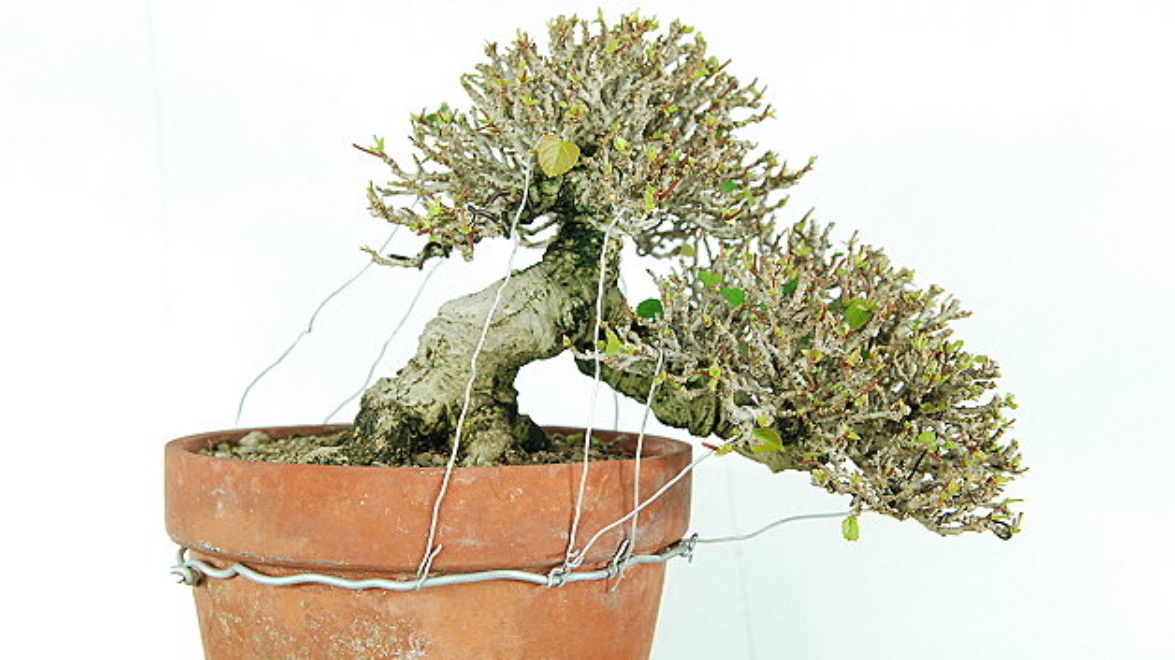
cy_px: 280
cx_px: 596
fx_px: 1495
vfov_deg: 24.9
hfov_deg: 42.9
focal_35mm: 48
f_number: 5
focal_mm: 30
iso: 800
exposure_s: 1/25
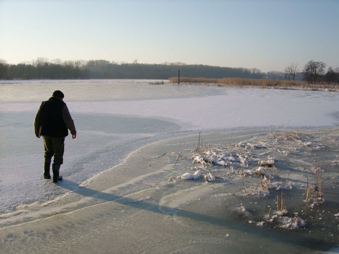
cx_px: 170
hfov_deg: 52.6
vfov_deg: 40.7
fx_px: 343
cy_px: 127
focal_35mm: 35
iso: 50
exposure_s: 1/297
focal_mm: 5.95
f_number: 5.8
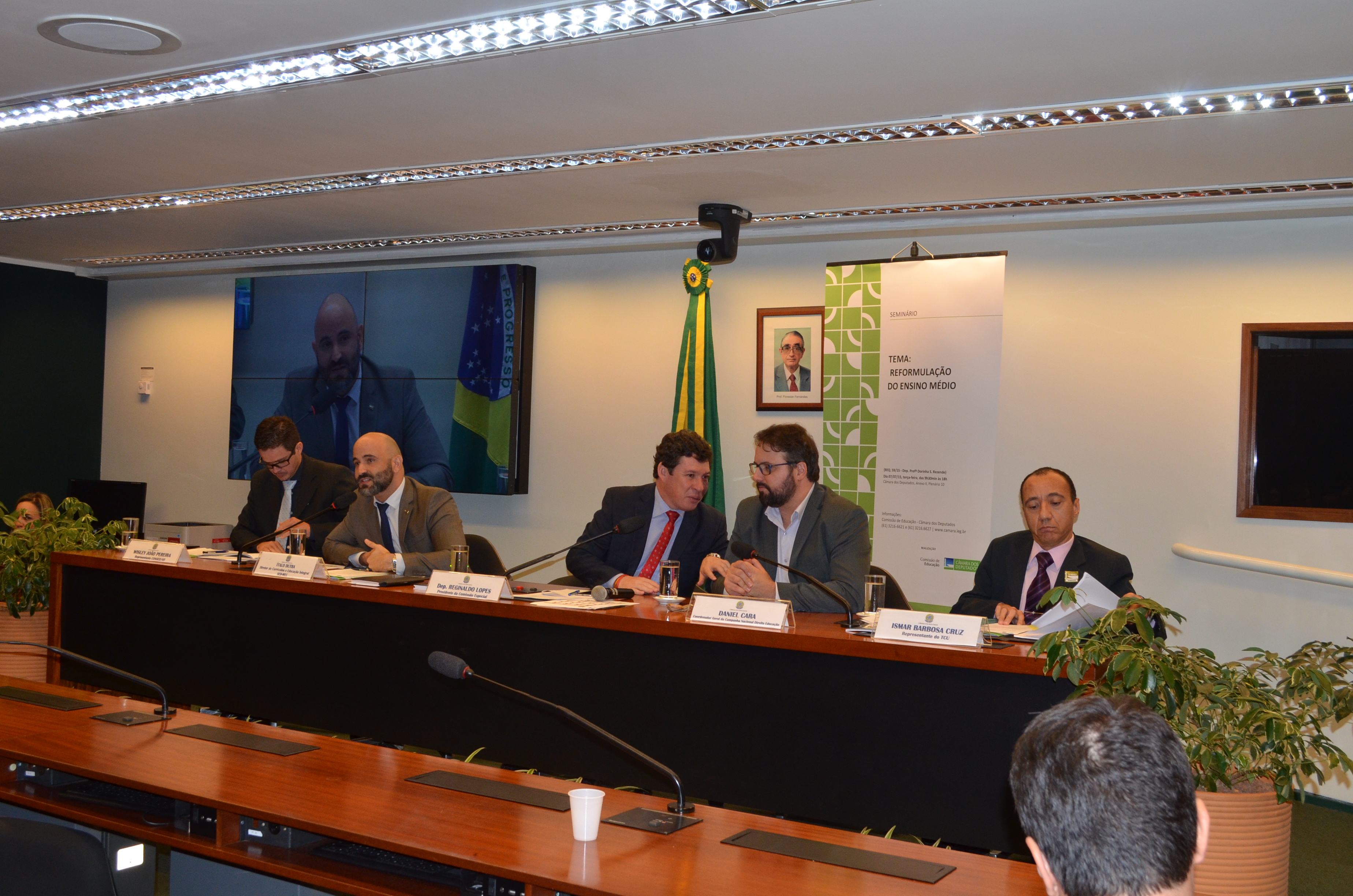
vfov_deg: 34.1
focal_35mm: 39
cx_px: 676
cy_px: 448
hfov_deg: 49.6
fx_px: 1463
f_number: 7.1
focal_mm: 26
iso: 800
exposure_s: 1/200
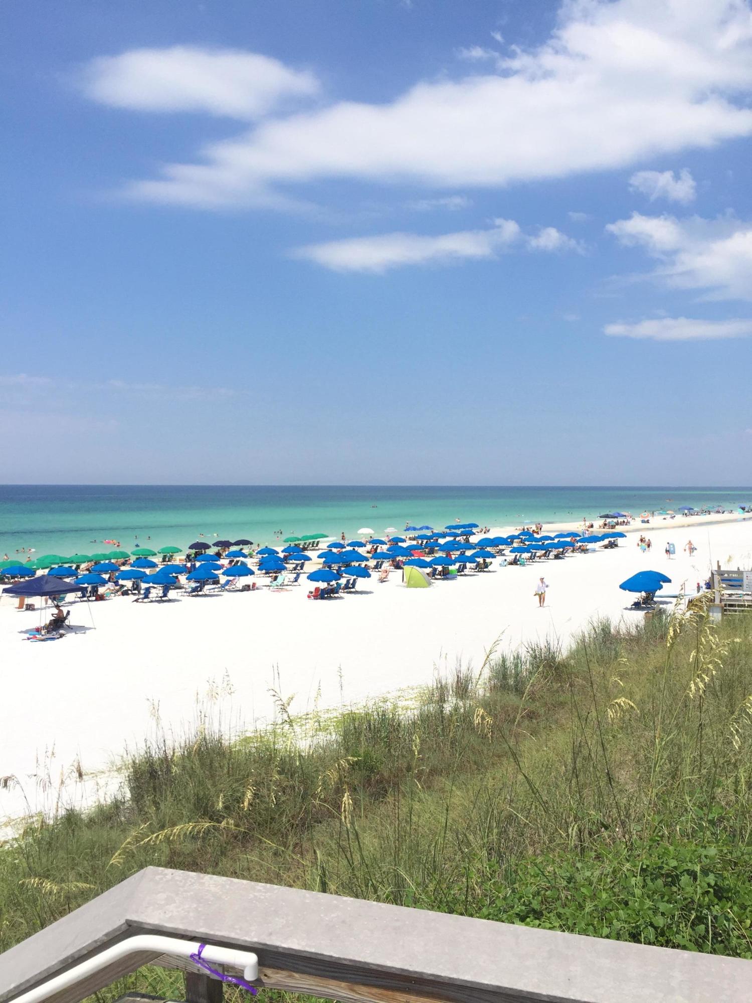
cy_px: 502
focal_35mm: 29
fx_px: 840
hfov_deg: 48.2
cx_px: 376
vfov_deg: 61.7
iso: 32
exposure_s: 1/4405
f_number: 2.2
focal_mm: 4.15
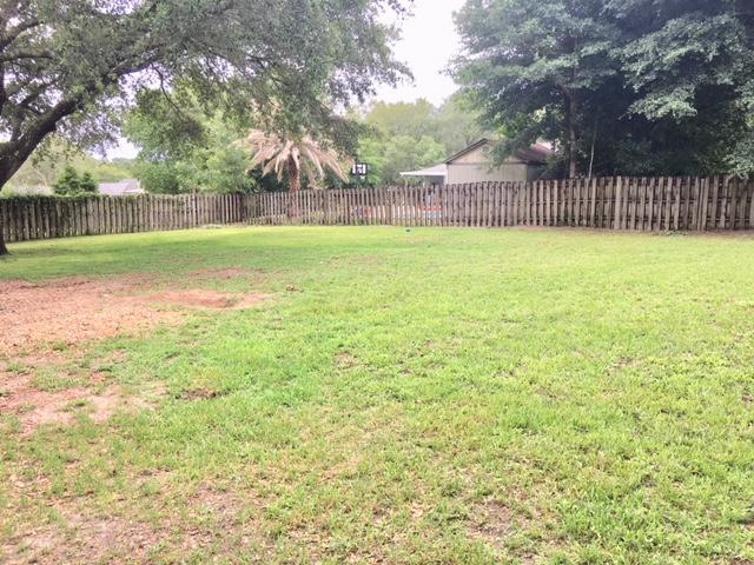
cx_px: 377
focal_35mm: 29
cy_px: 282
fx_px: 632
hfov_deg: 61.7
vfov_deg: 48.2
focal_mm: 4.15
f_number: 2.2
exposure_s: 1/210
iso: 25
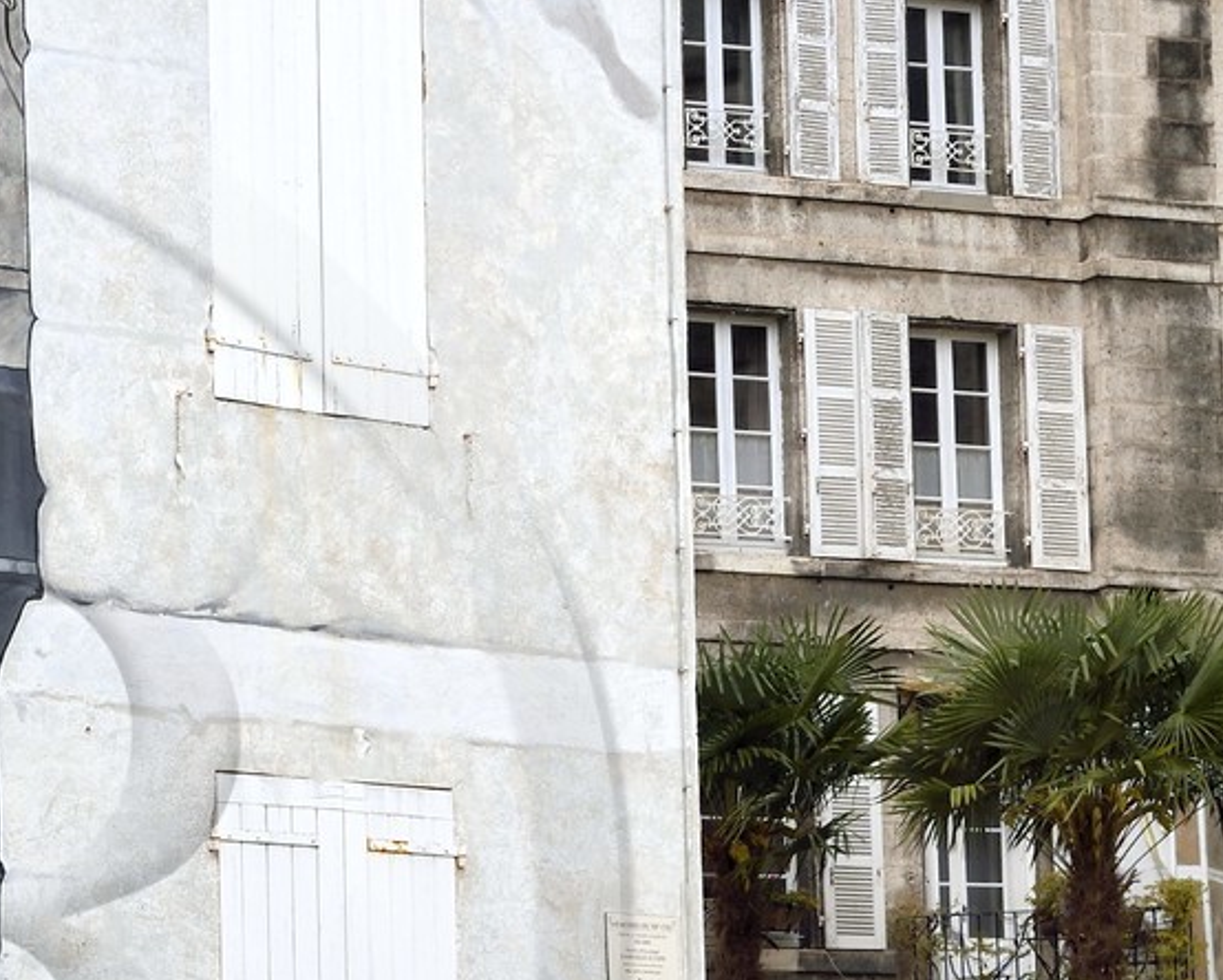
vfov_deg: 11.8
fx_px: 4709
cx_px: -291
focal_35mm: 130
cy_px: 928
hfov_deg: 14.3
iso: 400
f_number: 10
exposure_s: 1/60
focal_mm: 48
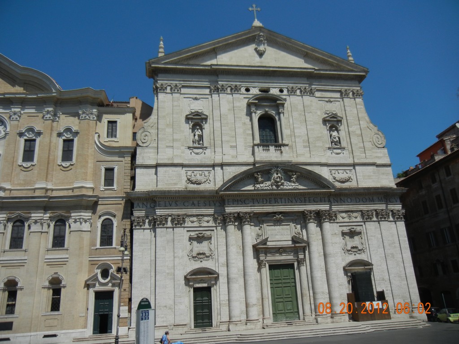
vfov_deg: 46.8
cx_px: 230
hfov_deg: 60.0
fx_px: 398
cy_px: 172
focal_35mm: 30
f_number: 7
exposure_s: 1/822
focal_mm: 5.4
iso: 160
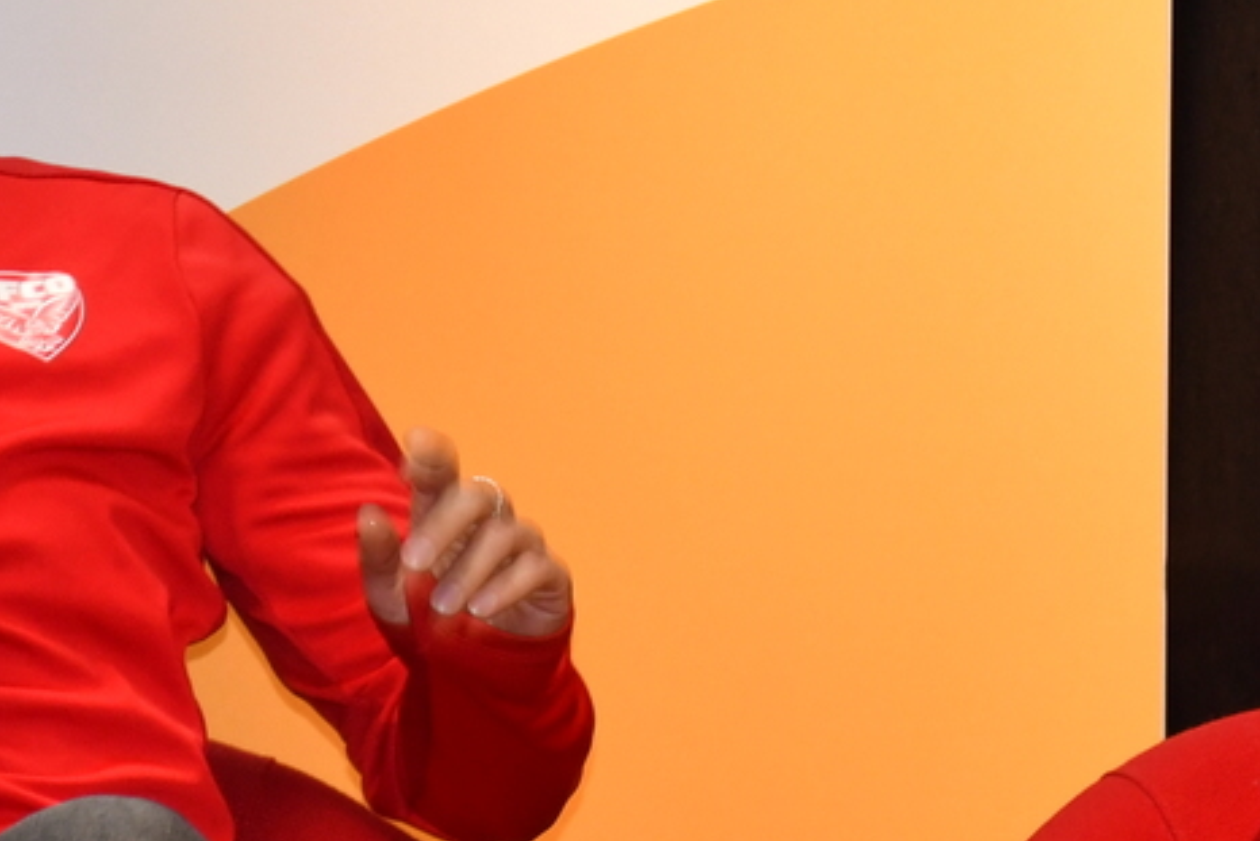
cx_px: 600
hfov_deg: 3.5
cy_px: 329
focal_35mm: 597
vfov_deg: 2.3
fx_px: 20900
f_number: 5.6
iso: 720
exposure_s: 1/60
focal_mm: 116
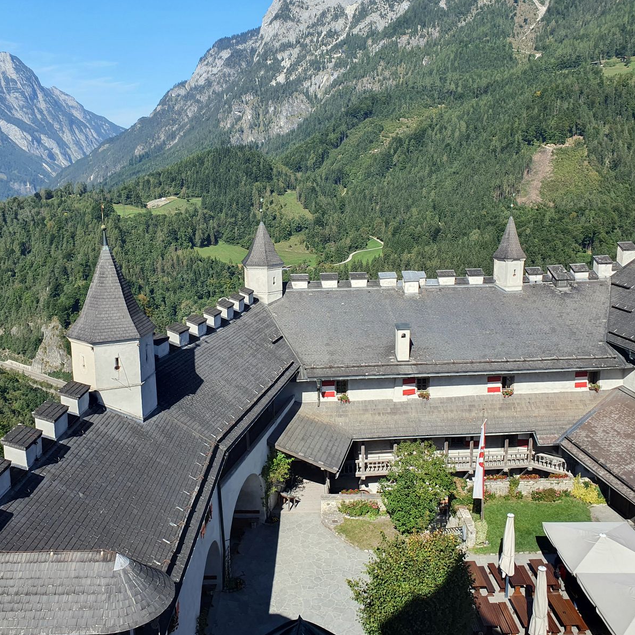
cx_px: 341
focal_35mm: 31
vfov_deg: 52.5
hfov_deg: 52.5
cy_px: 315
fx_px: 643
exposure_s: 1/1296
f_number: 2.4
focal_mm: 4.32
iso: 50
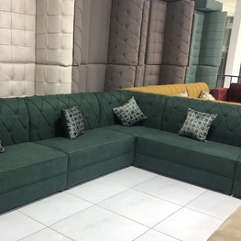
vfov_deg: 39.0
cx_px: 87
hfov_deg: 38.8
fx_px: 339
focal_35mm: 43
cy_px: 145
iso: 40
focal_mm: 3.99
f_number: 1.8
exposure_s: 1/15
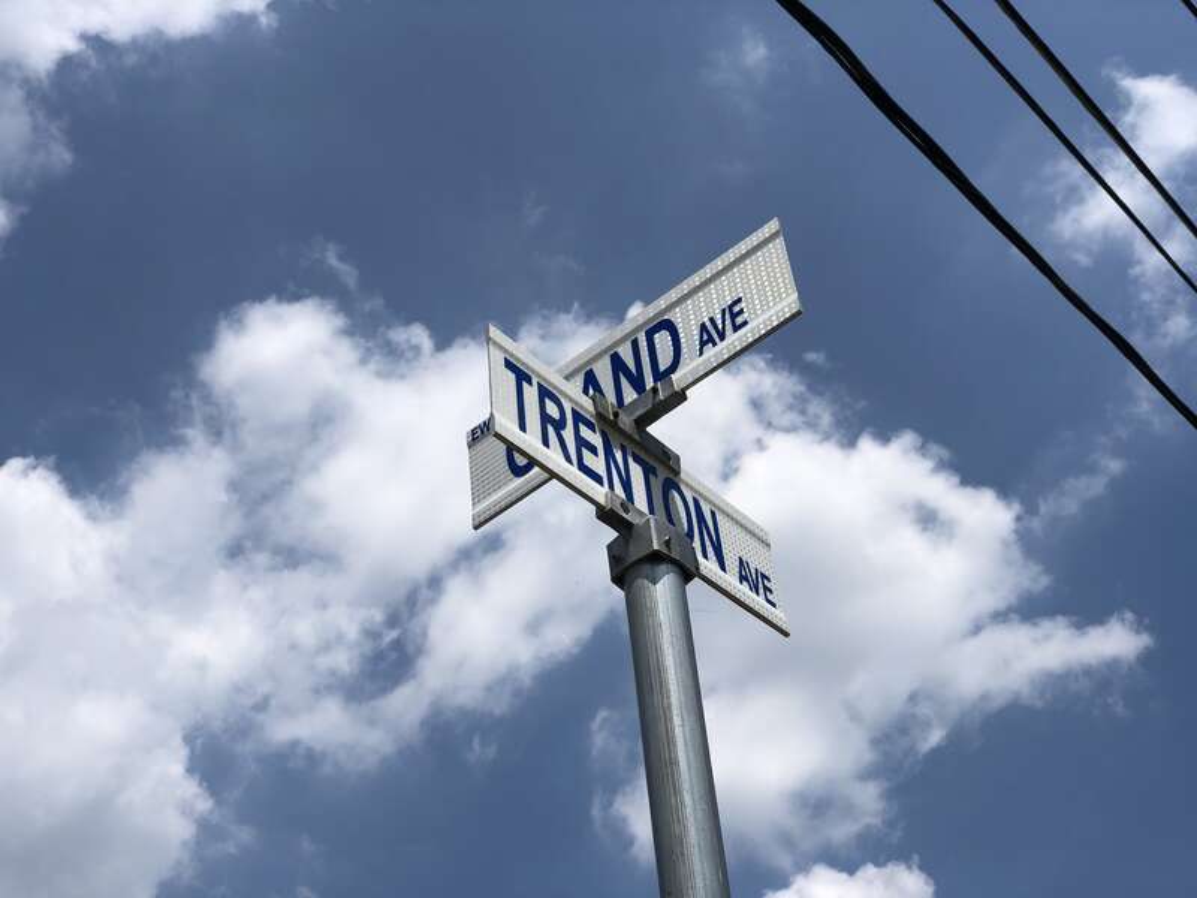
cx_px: 598
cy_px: 449
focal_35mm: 52
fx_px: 1798
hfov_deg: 36.8
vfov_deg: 28.0
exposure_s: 1/2825
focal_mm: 6
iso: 16
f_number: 2.4
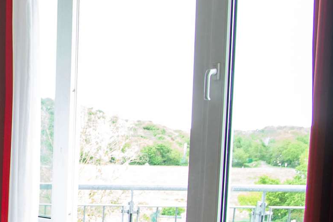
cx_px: -272
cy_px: 210
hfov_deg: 18.6
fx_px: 777
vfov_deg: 16.0
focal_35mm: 84
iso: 160
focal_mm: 17
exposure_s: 1/6
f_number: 9
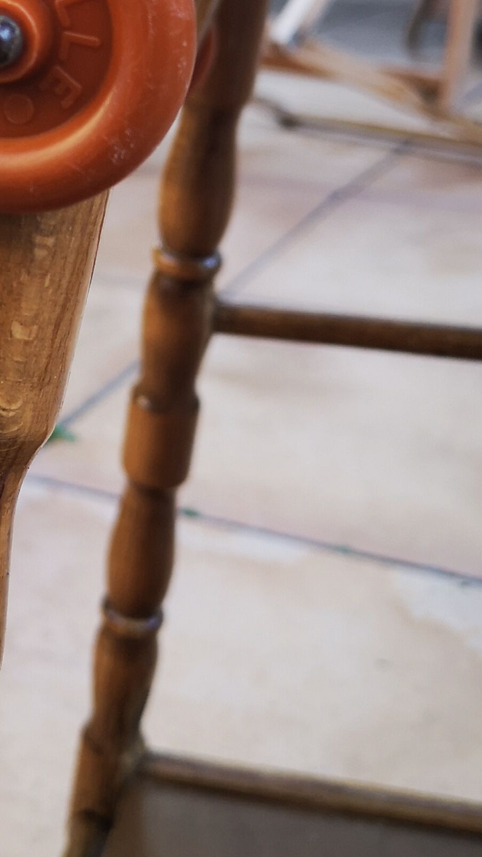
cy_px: 111
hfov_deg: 17.1
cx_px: -108
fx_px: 1522
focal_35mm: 67
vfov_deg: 30.3
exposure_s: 1/100
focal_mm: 5.58
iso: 80
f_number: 1.8
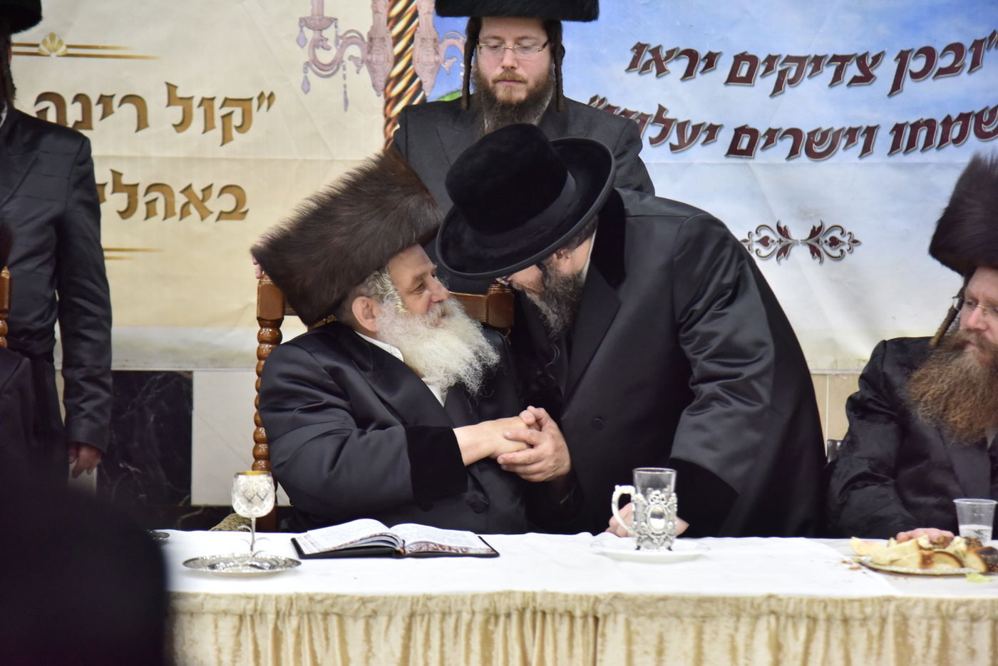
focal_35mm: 98
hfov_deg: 20.8
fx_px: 2717
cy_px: 333
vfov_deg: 14.0
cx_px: 499
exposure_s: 1/160
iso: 2000
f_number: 4
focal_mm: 98
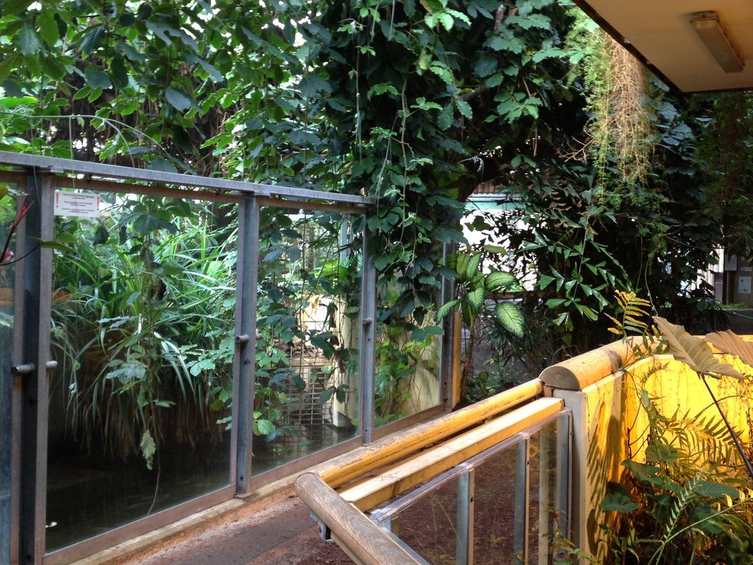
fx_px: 1044
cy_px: 263
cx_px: 417
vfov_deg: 30.3
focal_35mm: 48
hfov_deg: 39.6
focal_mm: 4.28
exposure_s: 1/20
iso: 50
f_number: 2.4
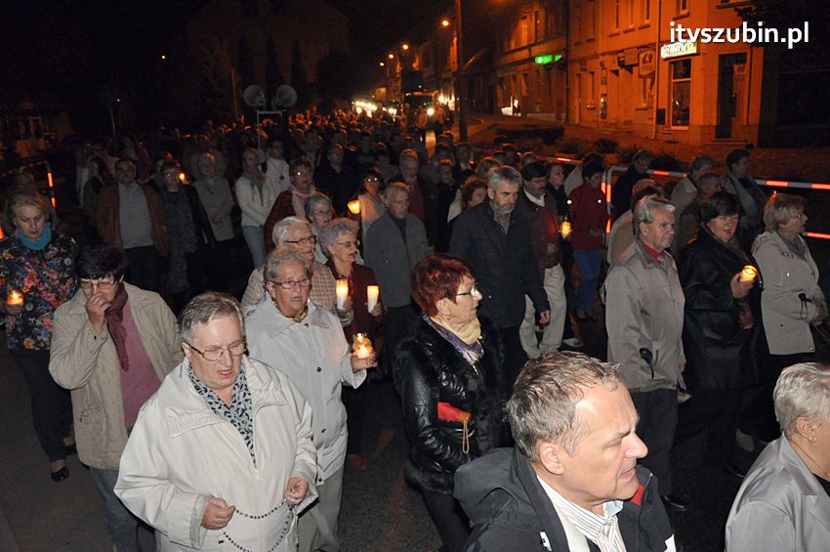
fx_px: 726
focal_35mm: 32
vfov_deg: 41.6
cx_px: 415
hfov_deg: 59.5
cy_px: 276
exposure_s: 1/60
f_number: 5
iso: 2000
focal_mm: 21
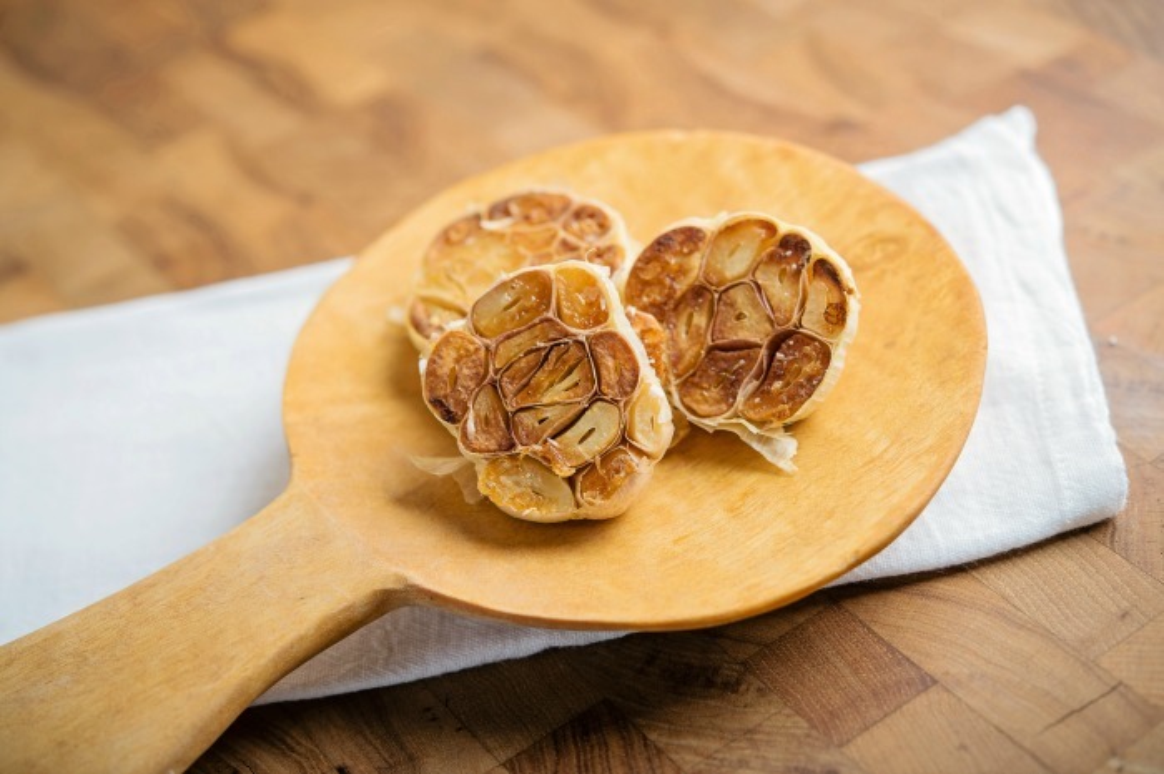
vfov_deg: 22.6
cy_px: 387
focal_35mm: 60
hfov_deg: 33.4
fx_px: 1938
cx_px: 582
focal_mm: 60
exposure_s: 1/200
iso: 64
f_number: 5
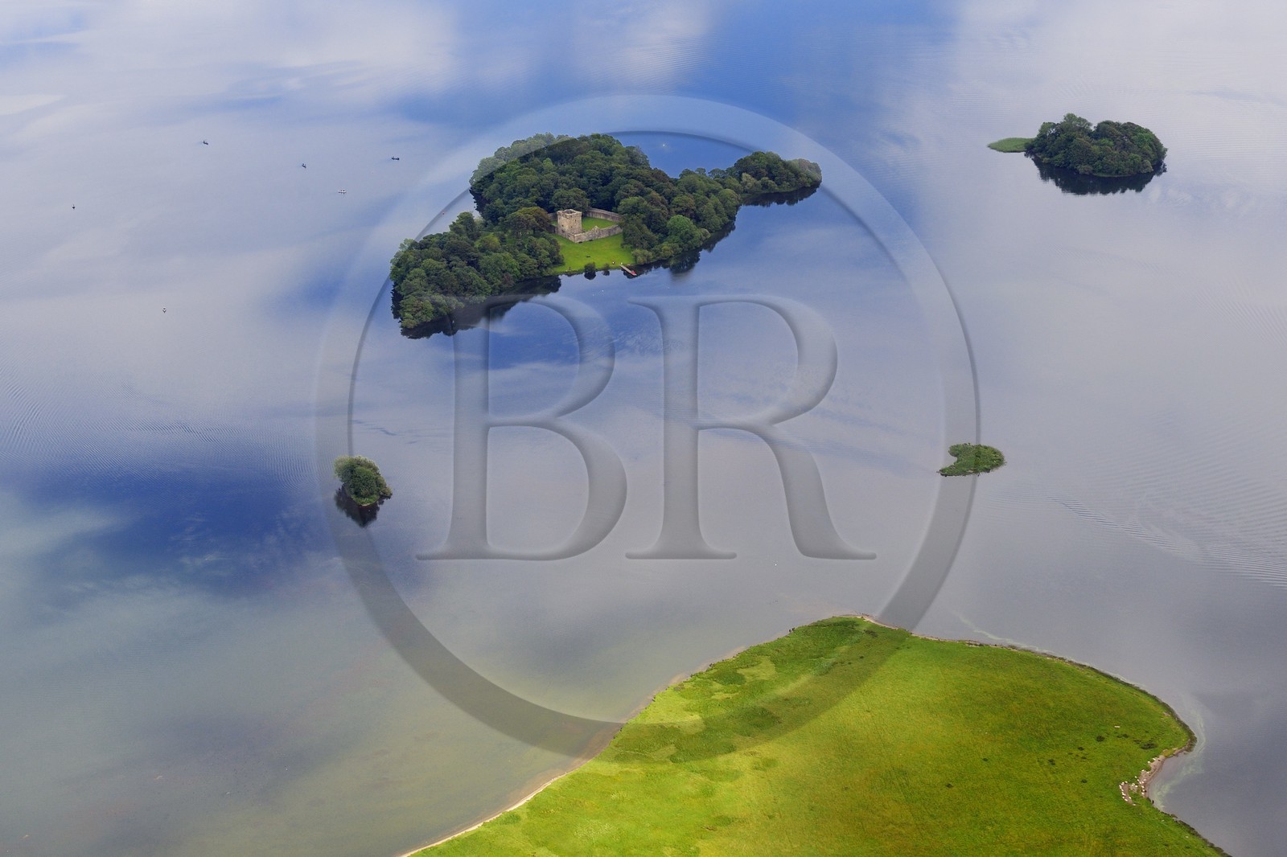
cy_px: 428
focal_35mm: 70
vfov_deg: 19.4
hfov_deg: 28.8
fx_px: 2502
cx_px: 644
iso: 400
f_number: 6.3
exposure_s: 1/800
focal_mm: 70
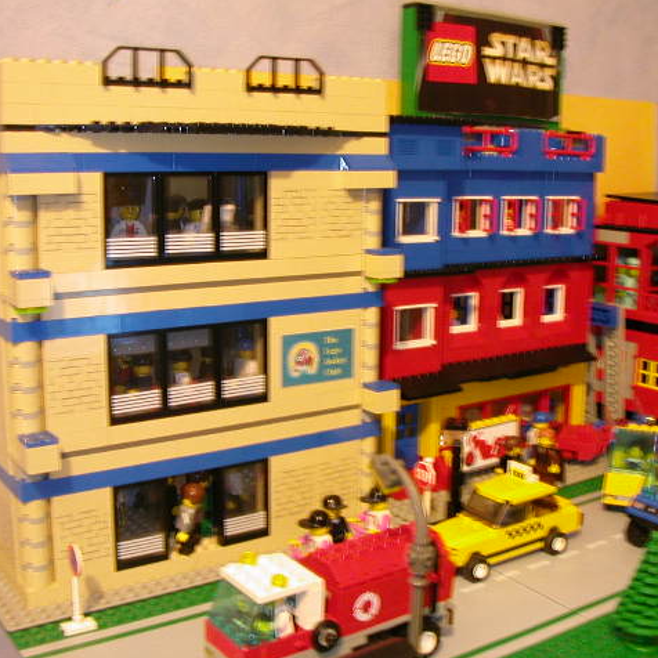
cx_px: 350
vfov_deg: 38.3
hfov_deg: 38.3
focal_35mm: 44
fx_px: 946
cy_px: 329
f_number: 2.7
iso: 200
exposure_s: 1/1.7
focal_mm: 5.6
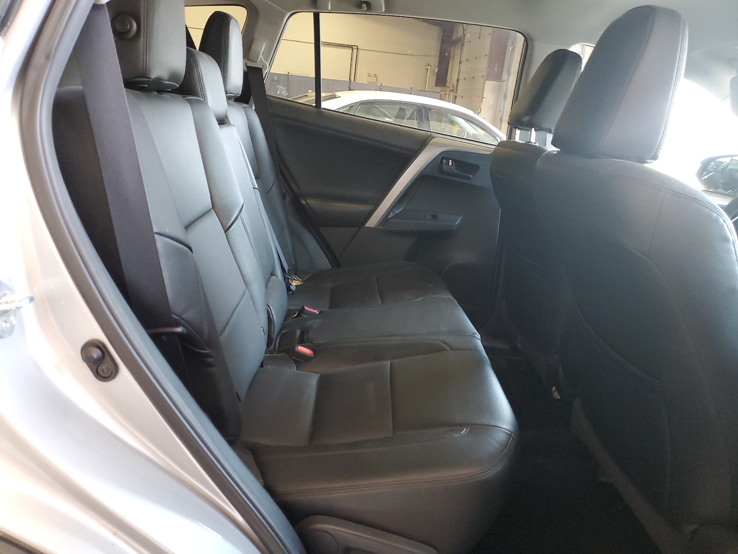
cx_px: 369
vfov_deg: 53.1
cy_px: 277
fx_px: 554
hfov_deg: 67.3
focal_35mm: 26
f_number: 1.5
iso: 299
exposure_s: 1/60.2
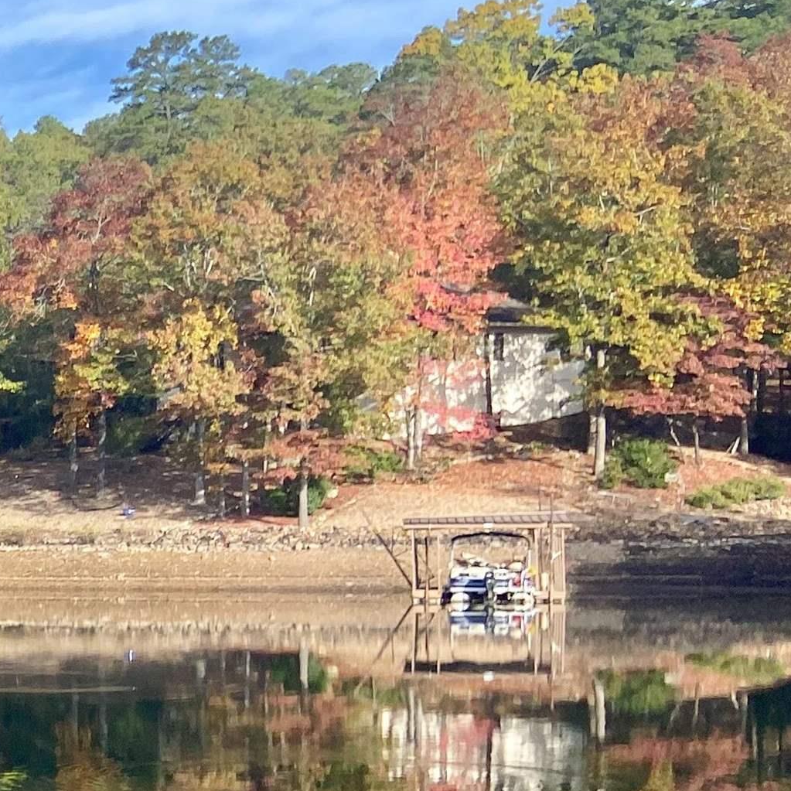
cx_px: -359
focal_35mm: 69
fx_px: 1784
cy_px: 436
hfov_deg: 21.4
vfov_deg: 25.0
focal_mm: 4.25
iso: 32
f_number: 1.8
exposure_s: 1/1866
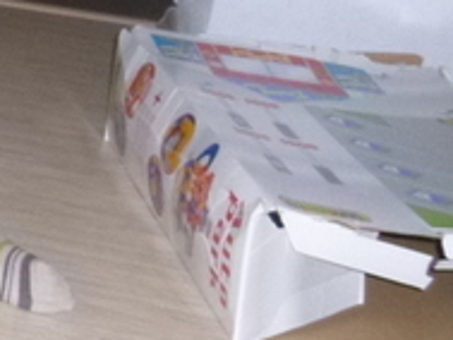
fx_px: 1388
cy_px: 144
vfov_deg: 14.0
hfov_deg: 15.0
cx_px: -455
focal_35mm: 106
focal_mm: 4.5
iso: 320
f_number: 3.1
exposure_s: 1/125
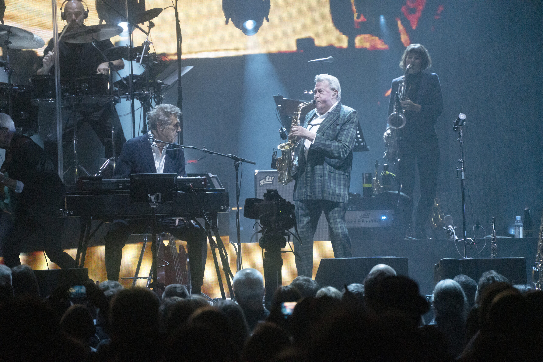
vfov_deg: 4.6
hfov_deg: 6.9
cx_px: 272
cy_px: 181
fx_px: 4525
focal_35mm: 300
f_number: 6.3
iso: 16000
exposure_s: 1/400
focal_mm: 300
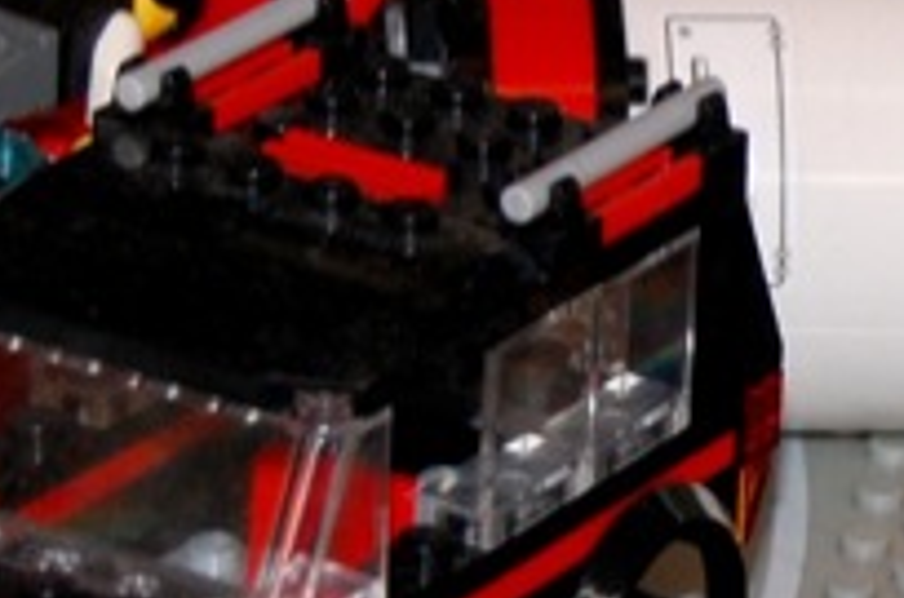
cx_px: 1028
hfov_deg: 7.2
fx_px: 7165
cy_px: 84
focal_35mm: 286
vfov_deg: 4.8
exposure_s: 1/60
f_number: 5
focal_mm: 38
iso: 400
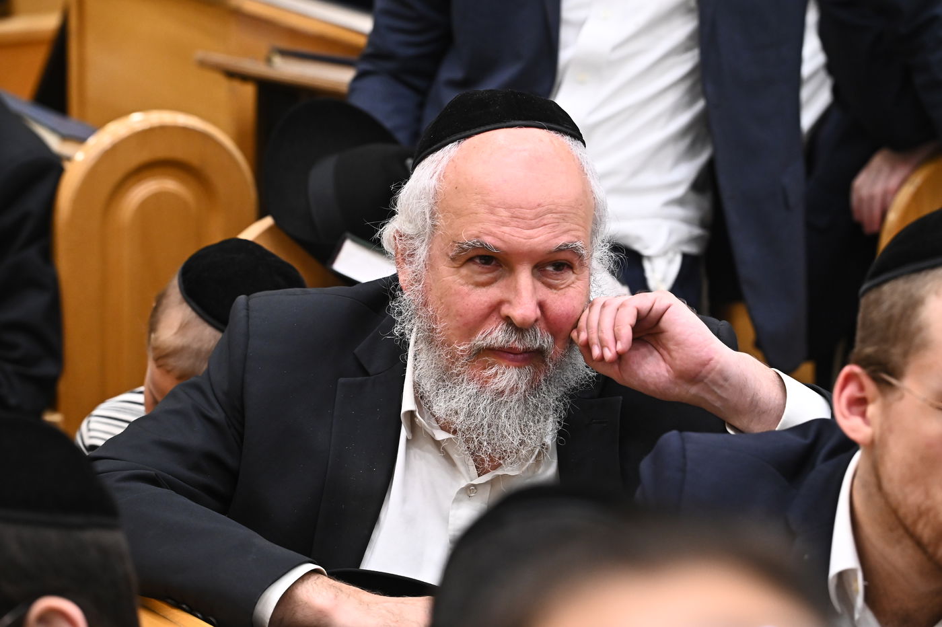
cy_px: 314
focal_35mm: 155
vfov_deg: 8.8
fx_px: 4054
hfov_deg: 13.3
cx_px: 471
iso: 3200
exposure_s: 1/200
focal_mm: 155
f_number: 6.3
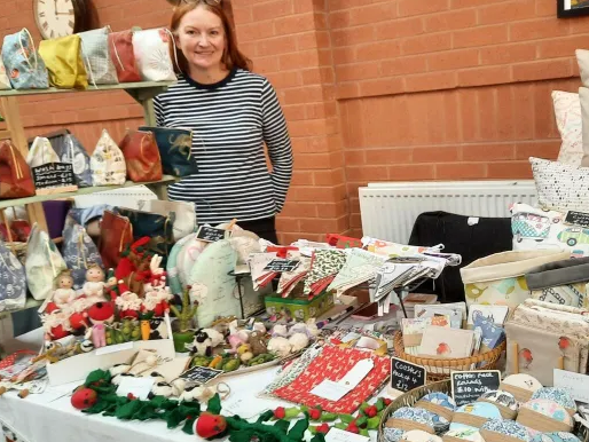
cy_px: 236
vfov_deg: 40.7
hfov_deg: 52.2
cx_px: 359
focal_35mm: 35
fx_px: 596
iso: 320
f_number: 2
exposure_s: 1/33
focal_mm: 4.6
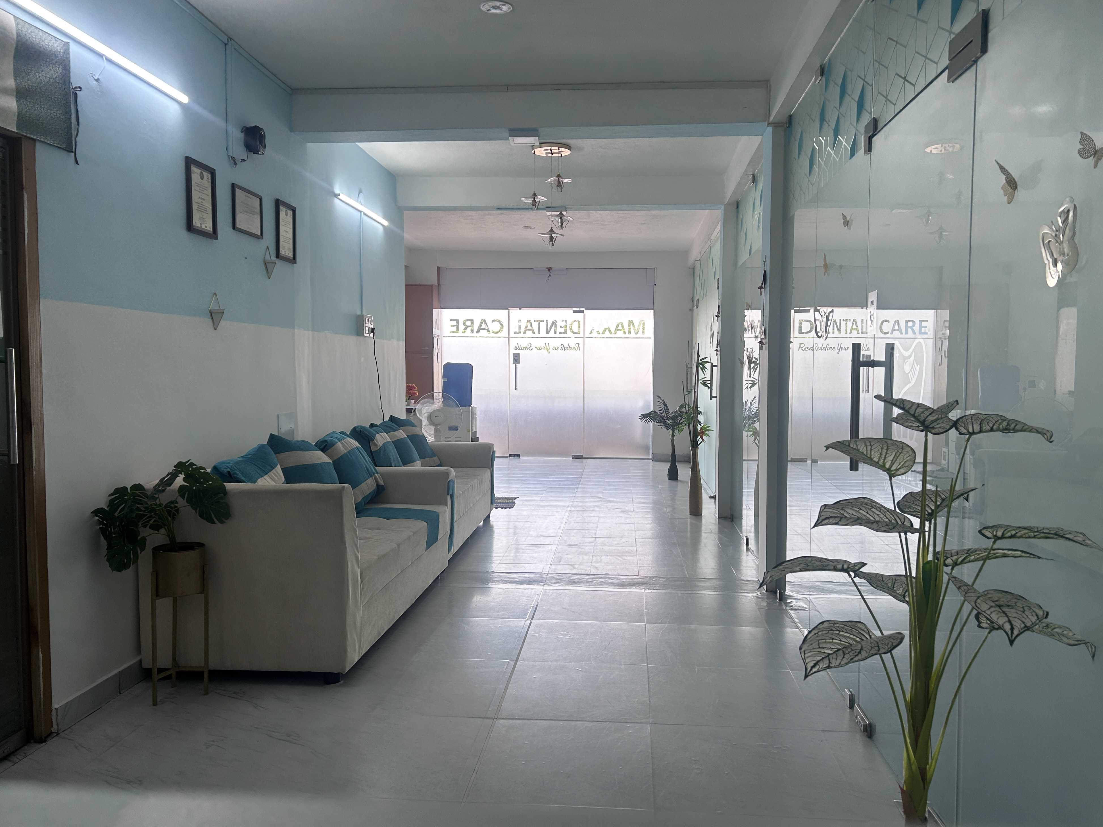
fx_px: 860
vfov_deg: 51.3
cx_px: 568
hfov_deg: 65.3
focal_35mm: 27
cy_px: 402
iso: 40
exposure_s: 1/186
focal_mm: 5.7
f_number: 1.5
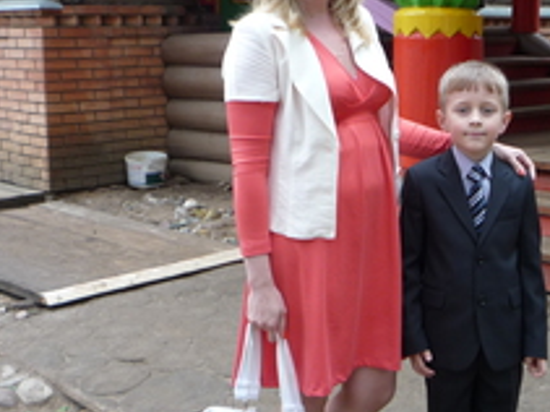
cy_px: 177
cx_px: 386
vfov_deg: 22.9
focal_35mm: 64
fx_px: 1016
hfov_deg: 30.0
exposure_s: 1/50
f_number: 3.3
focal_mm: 5.2
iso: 100
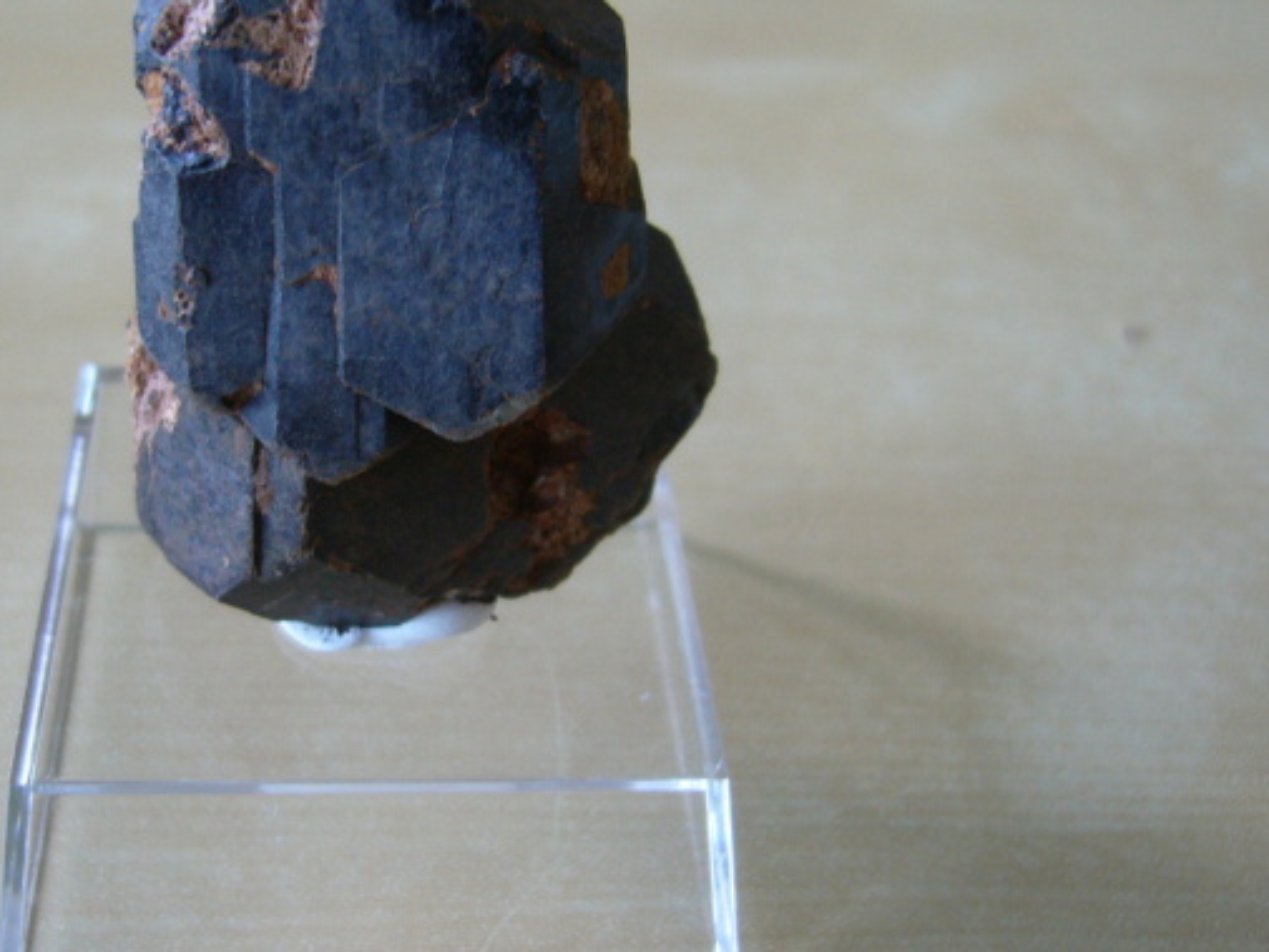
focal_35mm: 52
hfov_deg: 36.5
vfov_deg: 28.0
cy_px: 398
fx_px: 1907
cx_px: 442
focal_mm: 5.8
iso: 100
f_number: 2.8
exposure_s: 1/15
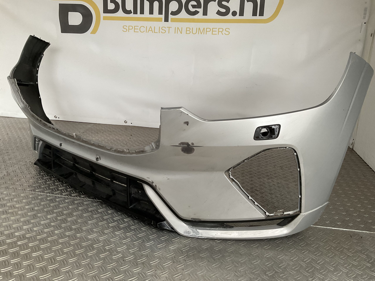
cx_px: 188
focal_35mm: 29
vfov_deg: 48.2
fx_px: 314
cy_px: 140
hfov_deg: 61.7
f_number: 1.8
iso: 80
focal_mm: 3
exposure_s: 1/50
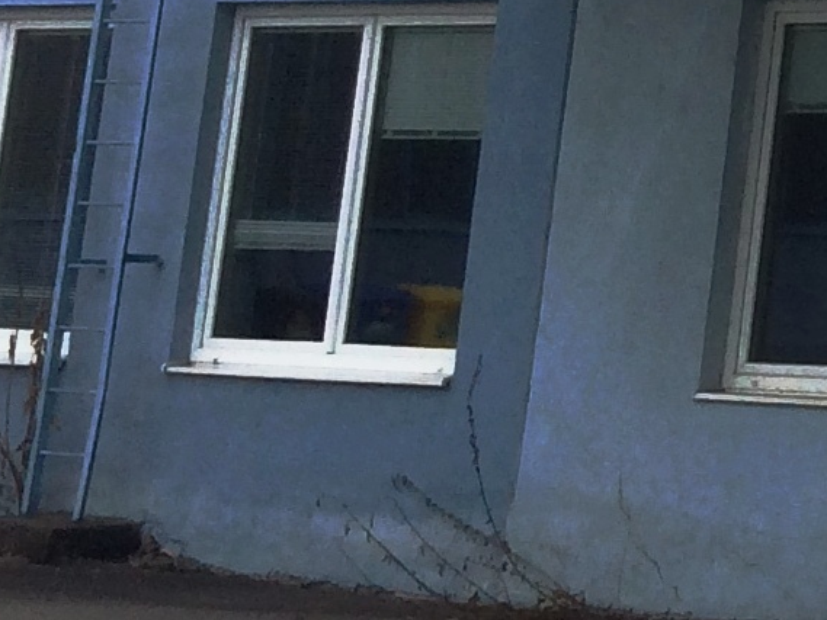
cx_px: 2208
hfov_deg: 10.1
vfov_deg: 8.7
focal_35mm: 160
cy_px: -701
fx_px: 3823
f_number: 2.2
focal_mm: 4.15
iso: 32
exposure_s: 1/707
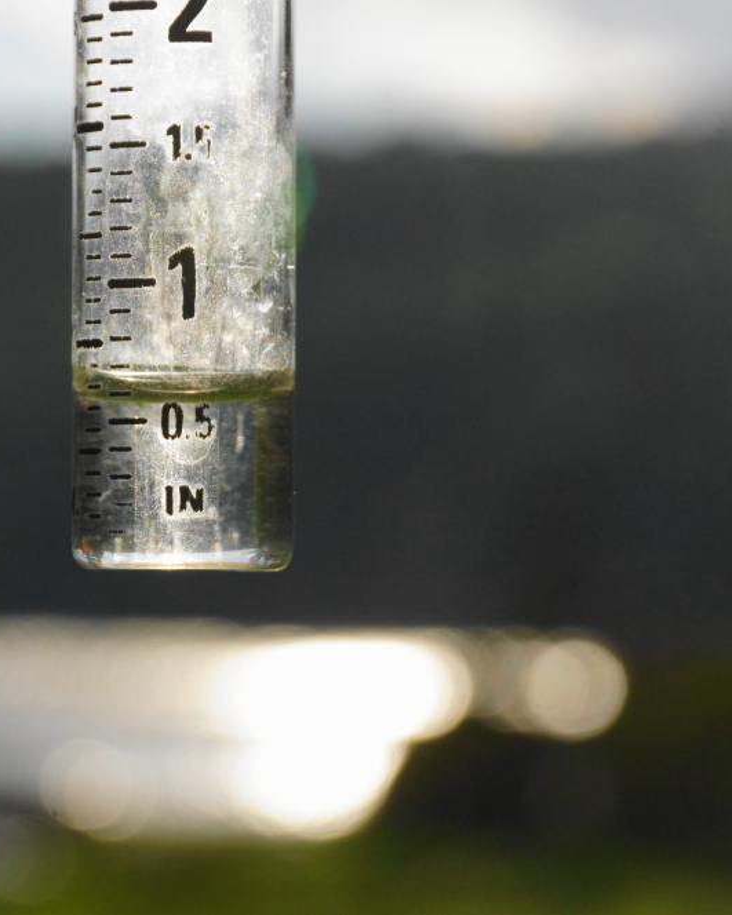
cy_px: 458
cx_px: 189
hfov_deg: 7.3
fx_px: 5742
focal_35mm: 212
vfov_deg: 9.1
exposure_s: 1/800
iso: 800
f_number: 9
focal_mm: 100
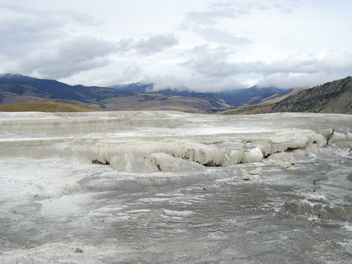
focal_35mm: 50
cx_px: 185
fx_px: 509
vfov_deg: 29.1
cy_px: 156
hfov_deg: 38.2
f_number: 4.3
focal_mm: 6.2
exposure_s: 1/500
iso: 50
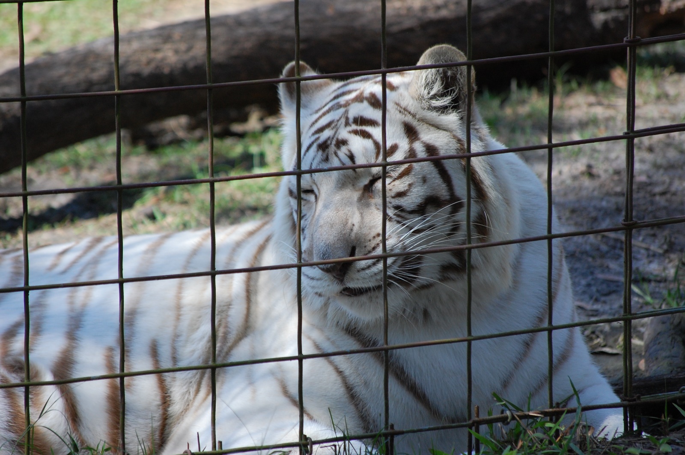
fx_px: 5702
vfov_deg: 4.6
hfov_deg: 6.9
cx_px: 342
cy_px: 228
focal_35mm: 300
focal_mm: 200
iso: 640
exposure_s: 1/500
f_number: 5.6
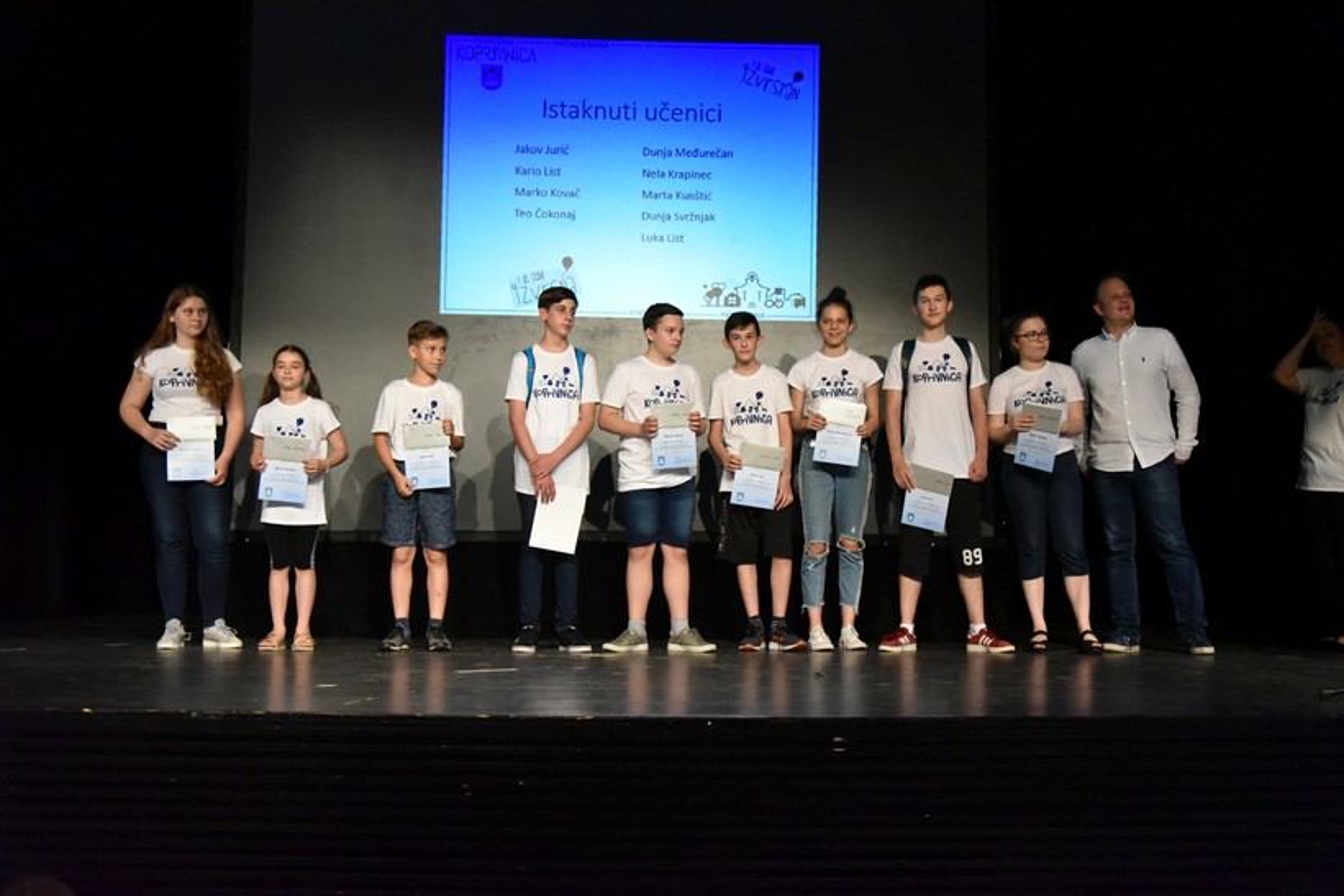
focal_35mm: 38
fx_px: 1419
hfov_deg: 50.7
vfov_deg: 35.1
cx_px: 672
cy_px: 448
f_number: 4
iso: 12800
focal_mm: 38
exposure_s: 1/1250
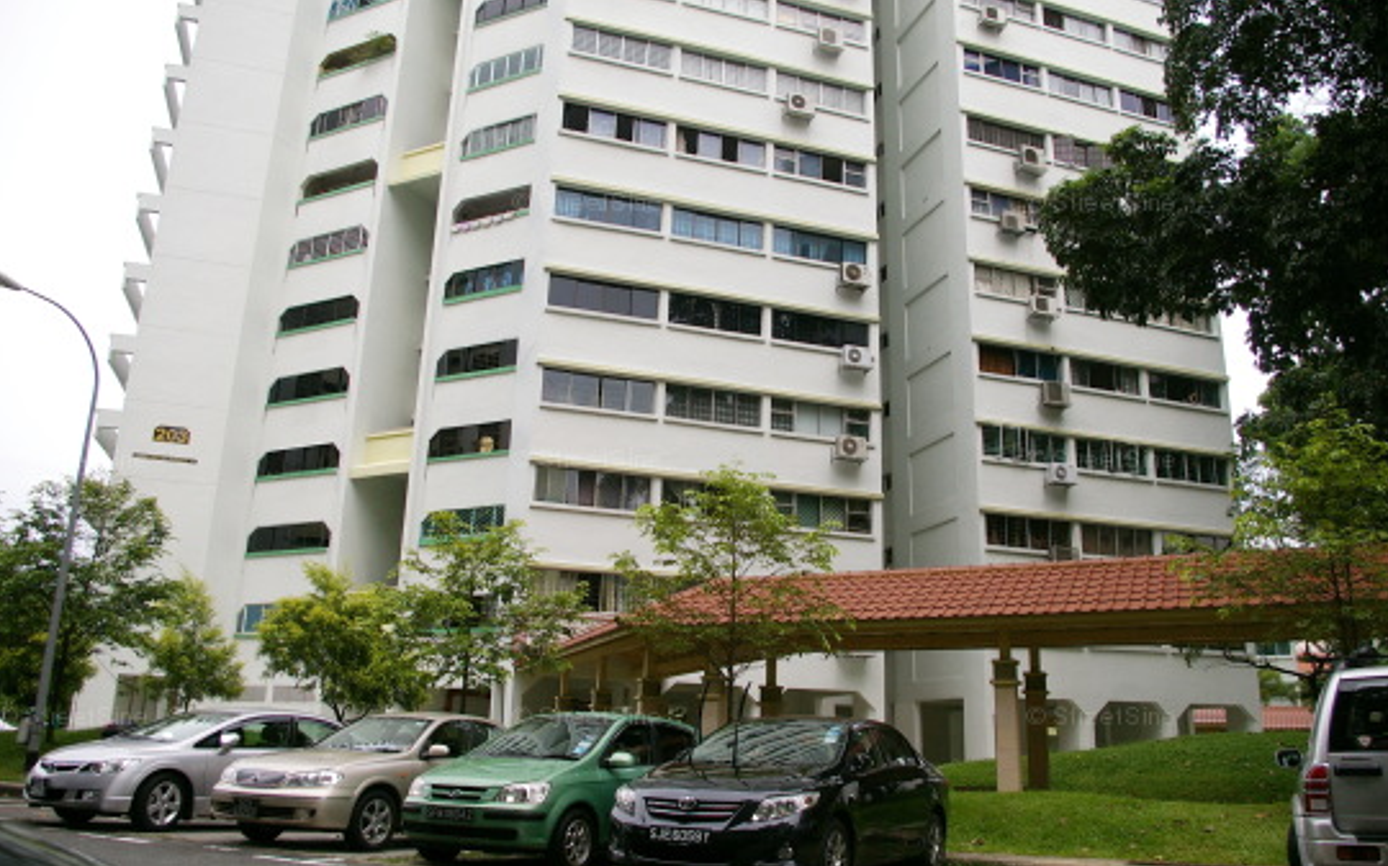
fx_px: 1059
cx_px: 704
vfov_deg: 44.5
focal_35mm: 28
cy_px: 402
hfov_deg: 66.5
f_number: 6.7
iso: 400
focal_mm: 18
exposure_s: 1/1000
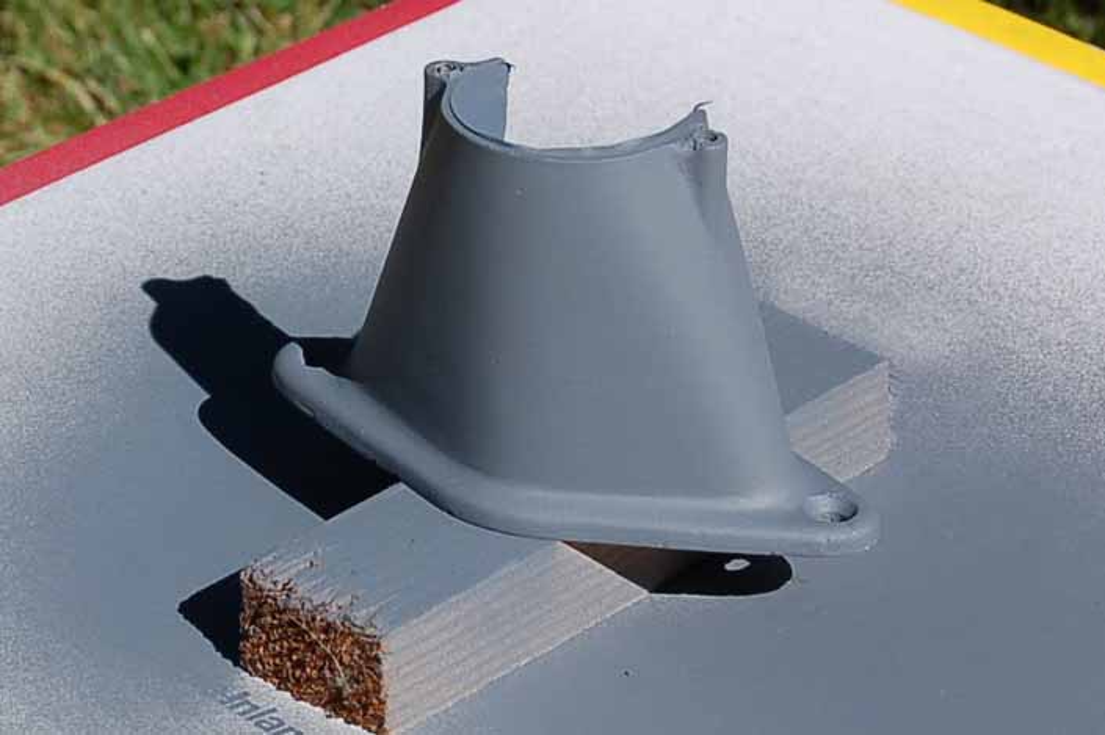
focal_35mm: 82
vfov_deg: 16.5
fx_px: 2530
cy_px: 368
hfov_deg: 24.6
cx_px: 552
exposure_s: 1/400
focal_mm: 55
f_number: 10
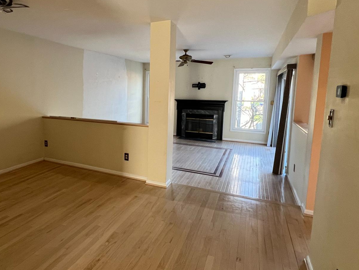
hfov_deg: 74.4
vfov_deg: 60.9
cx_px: 125
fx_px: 228
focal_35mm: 22
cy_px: 120
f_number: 1.8
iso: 250
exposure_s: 1/74
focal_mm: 1.57
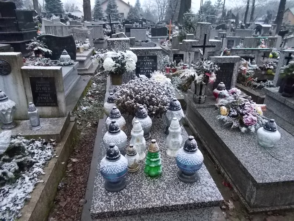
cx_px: 147
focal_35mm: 26
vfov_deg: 53.1
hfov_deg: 67.3
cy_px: 110
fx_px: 221
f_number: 3.2
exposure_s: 1/80
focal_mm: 4.6
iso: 400
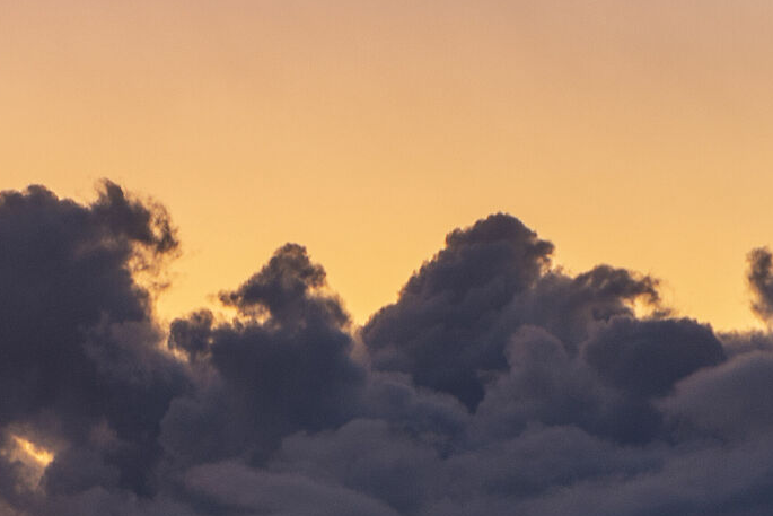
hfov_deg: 5.6
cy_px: 856
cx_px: 281
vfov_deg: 3.7
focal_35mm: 368
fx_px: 7903
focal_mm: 70
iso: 125
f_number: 5
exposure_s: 1/5
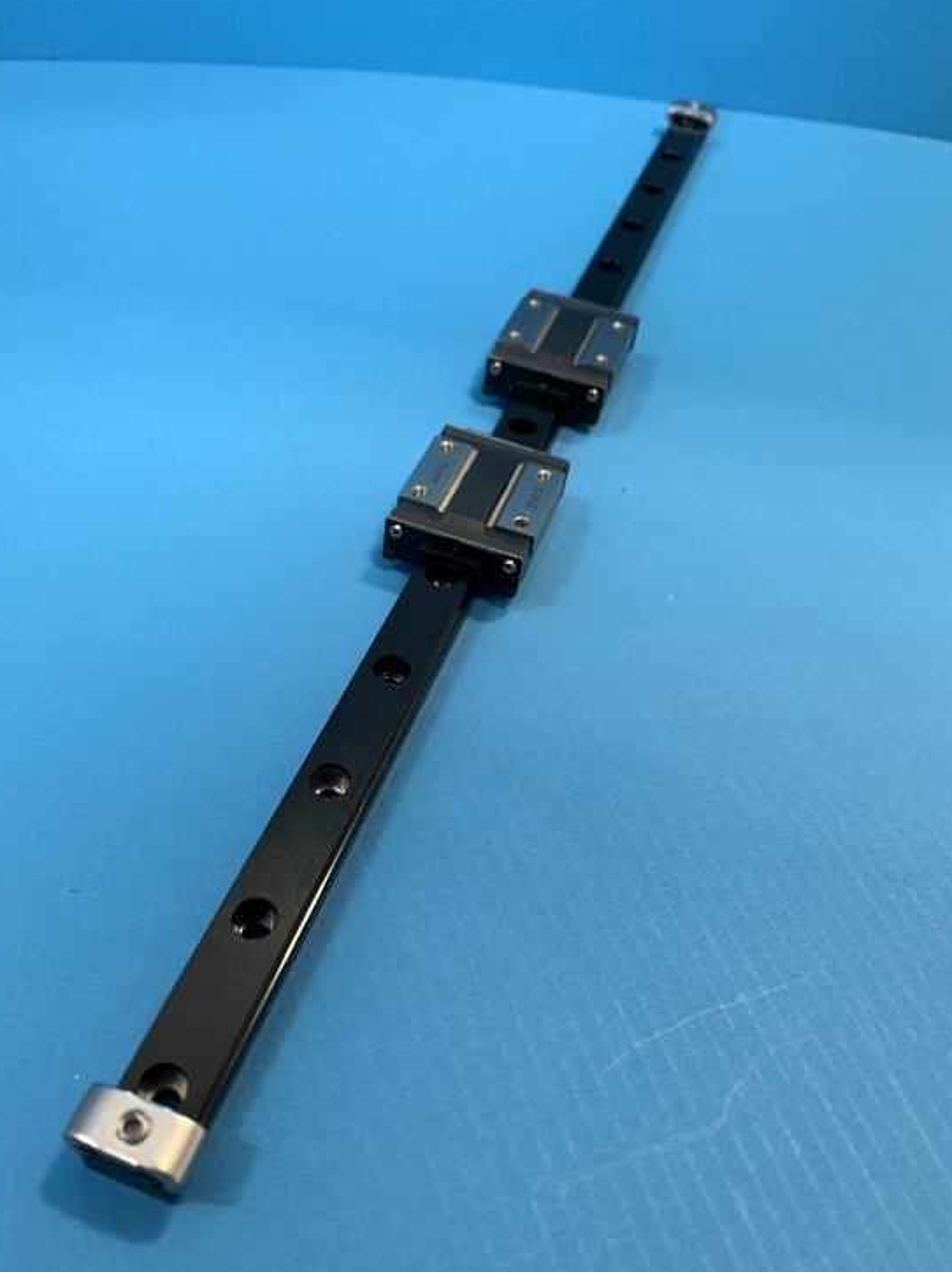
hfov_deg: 48.2
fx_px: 1065
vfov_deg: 61.7
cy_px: 669
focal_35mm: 29
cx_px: 451
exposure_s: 1/33
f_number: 1.8
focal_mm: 4.25
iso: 250
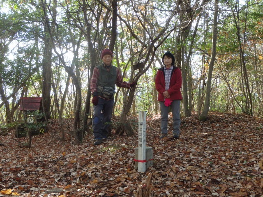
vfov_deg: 37.7
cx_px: 132
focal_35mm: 38
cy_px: 98
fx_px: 289
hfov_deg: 49.0
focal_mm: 6.8
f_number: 4.6
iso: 200
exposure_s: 1/80
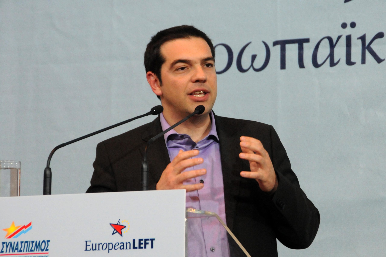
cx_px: 193
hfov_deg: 11.4
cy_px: 128
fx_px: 1928
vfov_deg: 7.6
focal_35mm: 180
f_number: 5.3
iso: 1600
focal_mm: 120
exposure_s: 1/100
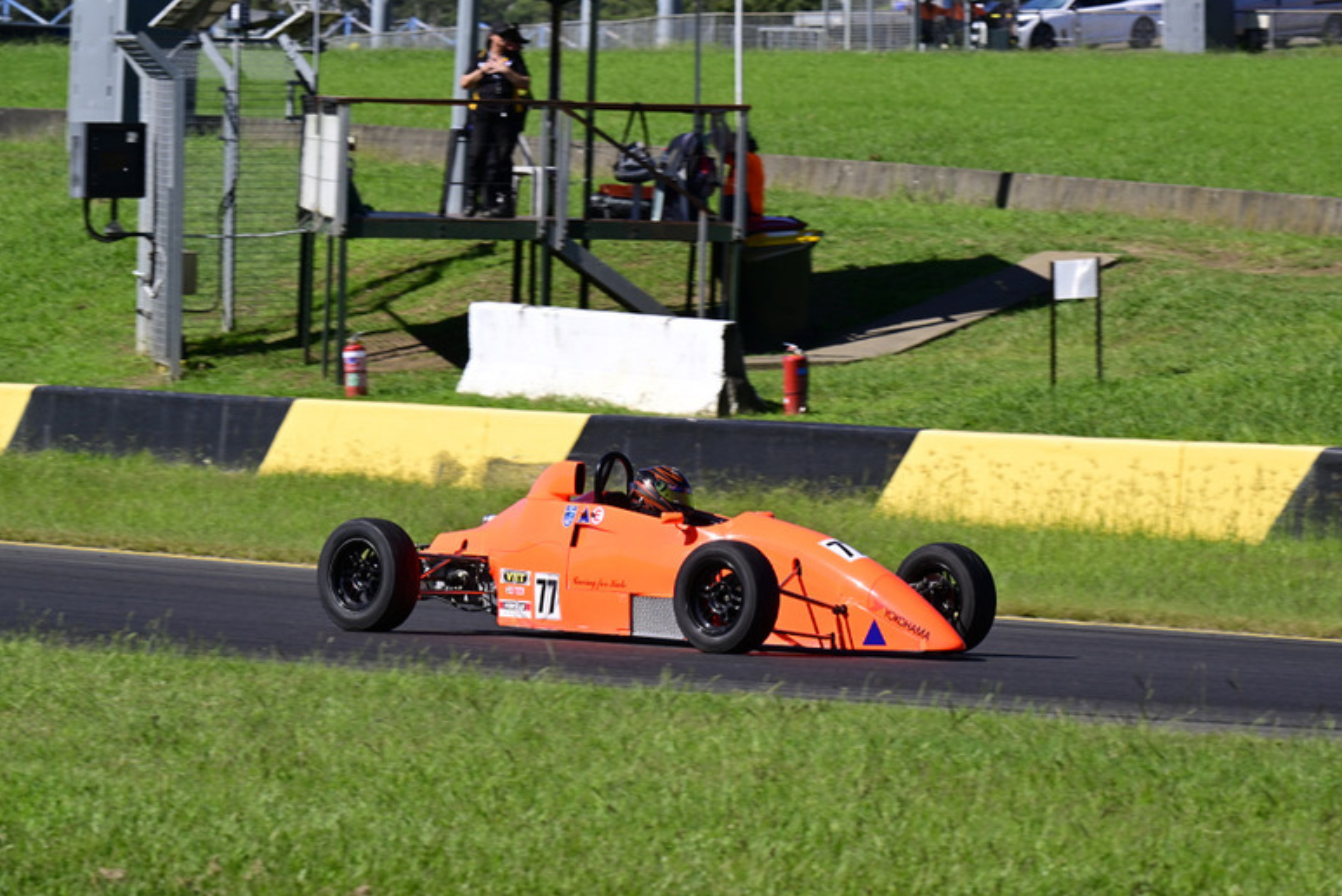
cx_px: 686
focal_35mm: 207
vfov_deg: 6.6
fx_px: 7719
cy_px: 443
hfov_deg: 9.9
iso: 400
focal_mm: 200
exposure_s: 1/640
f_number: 11
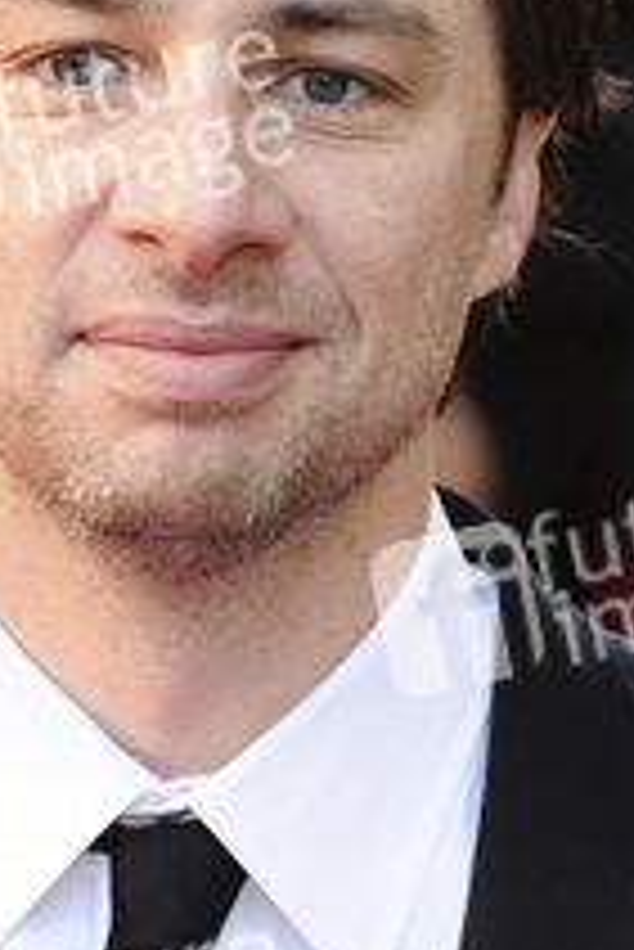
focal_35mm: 412
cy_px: 365
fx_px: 10864
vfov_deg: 5.0
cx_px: 196
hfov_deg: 3.3
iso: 320
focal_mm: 145
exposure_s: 1/250
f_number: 4.5
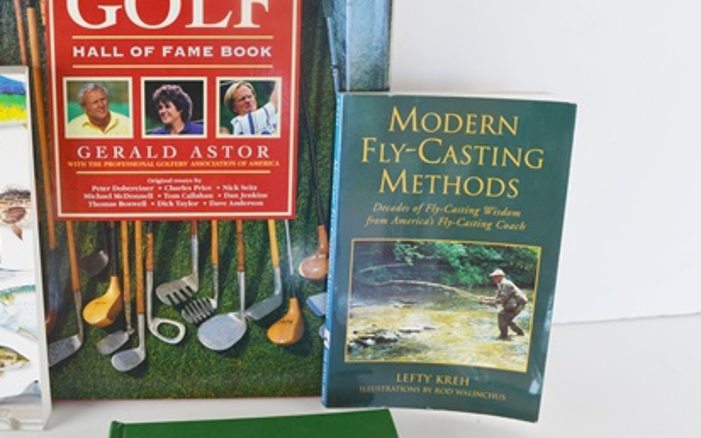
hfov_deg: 48.4
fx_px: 764
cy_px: 154
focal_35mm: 40
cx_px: 227
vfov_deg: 31.8
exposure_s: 1/125
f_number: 5.6
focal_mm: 18
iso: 320
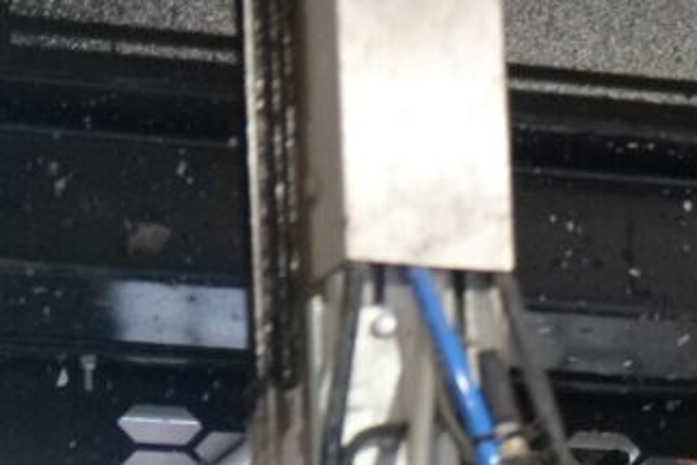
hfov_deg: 7.6
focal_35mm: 268
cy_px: 1194
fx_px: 5191
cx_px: 866
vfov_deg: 5.0
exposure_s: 1/60
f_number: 5
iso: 6400
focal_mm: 45
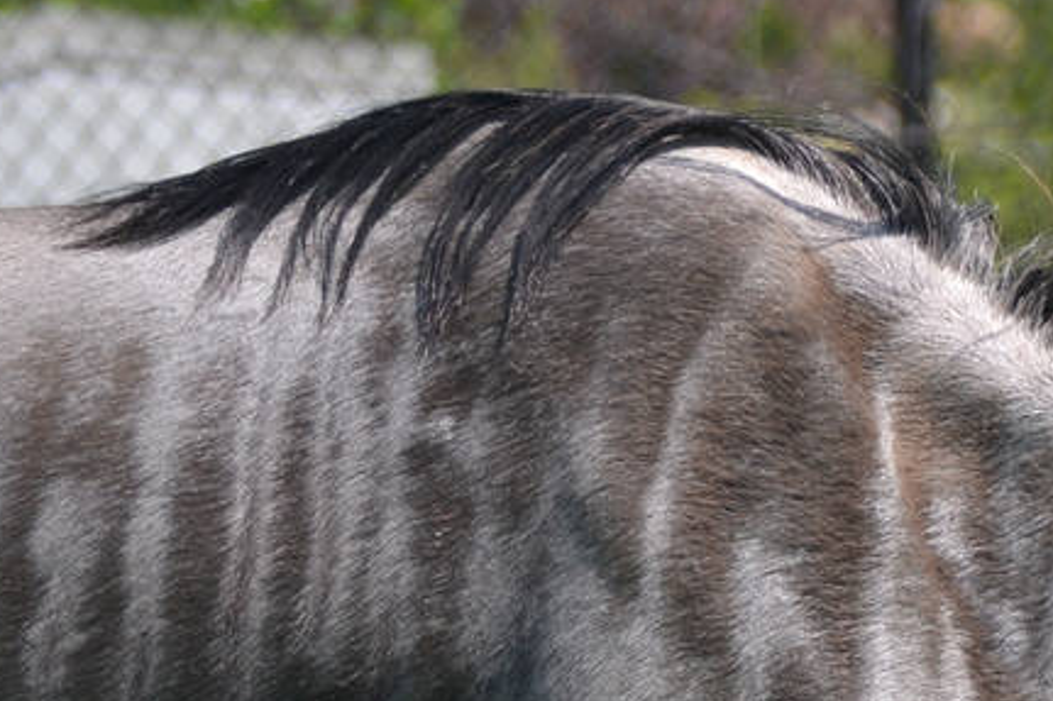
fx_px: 26865
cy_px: 922
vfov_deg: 1.5
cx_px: 589
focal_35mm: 919
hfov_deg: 2.2
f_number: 5.6
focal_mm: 165
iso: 400
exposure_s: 1/1250
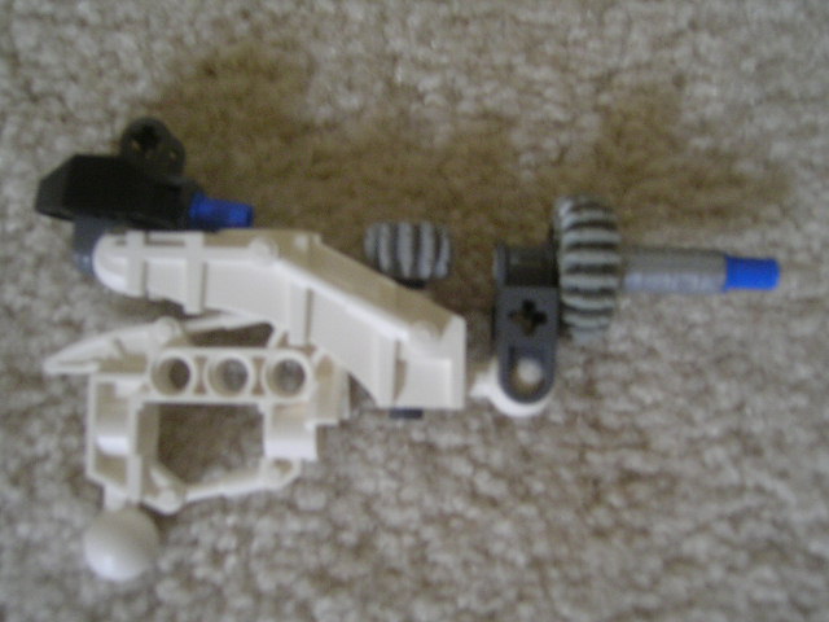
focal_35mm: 36
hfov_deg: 51.4
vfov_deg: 39.7
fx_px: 862
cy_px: 311
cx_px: 414
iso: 100
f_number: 2.8
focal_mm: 5.6
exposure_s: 1/27.6
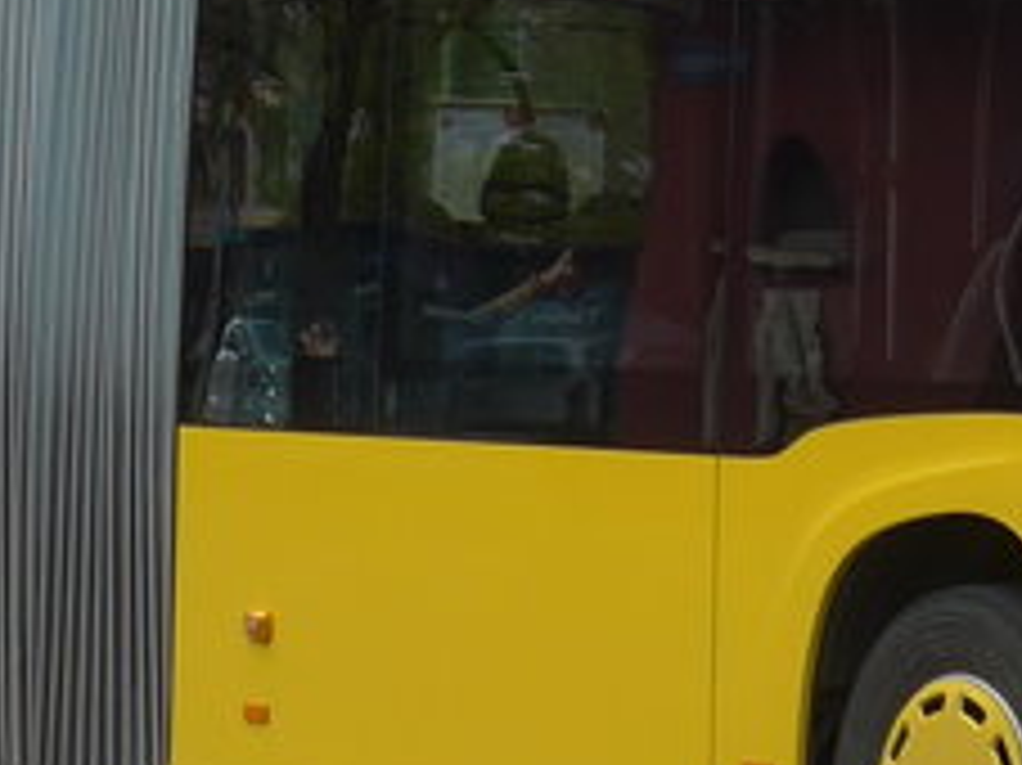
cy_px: -315
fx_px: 7643
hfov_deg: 7.6
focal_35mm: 259
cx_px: 932
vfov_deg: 5.7
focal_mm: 10.1
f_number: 3.2
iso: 80
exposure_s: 1/250
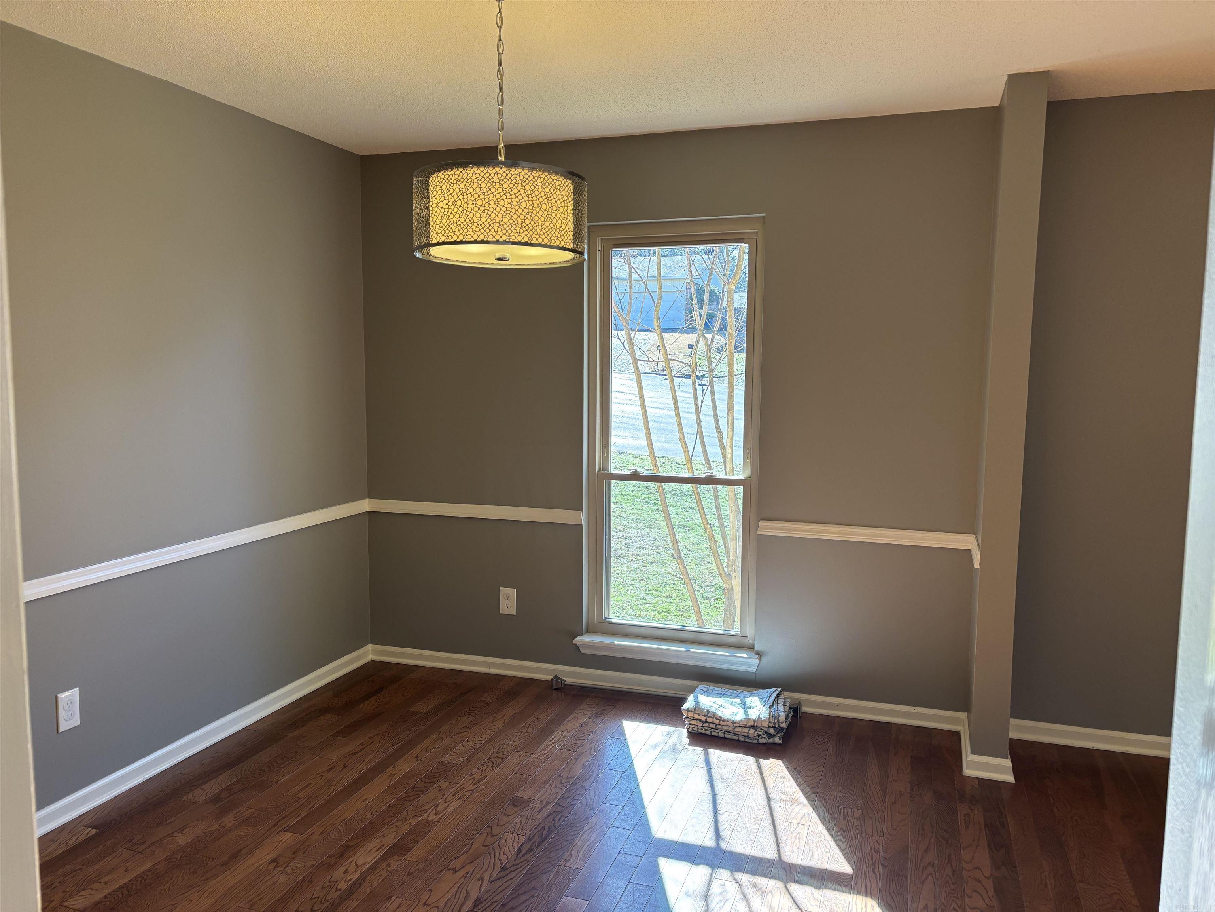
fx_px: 913
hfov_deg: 67.3
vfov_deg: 53.1
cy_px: 456
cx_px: 608
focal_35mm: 26
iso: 80
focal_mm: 5.96
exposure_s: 1/120
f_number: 1.6
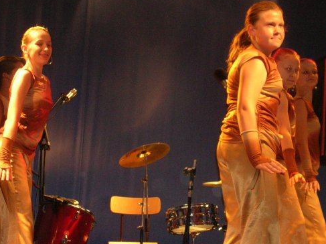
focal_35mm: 102
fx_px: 959
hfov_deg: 19.3
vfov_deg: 14.5
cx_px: 164
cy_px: 148
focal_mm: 10.2
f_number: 3.6
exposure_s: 1/60.1
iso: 142
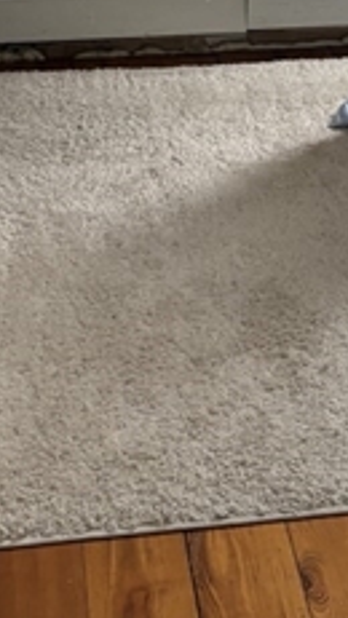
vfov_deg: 20.3
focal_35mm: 94
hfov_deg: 12.7
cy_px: -235
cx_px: 332
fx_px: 1541
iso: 160
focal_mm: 5.96
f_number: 1.6
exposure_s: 1/60
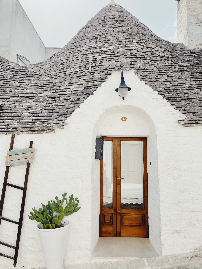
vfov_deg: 65.3
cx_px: 99
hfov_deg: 51.4
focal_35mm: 27
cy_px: 133
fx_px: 210
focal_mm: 4.2
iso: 32
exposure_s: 1/4464
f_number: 1.6
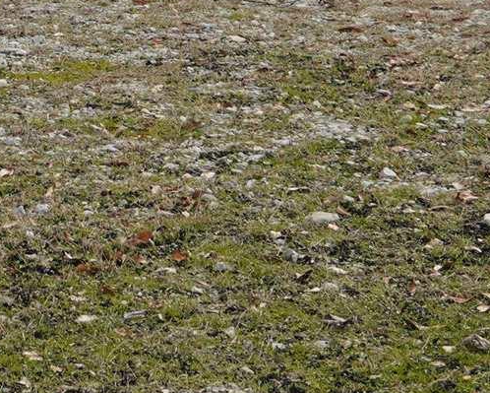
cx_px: -214
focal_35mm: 243
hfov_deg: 7.8
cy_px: -559
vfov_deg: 6.1
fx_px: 3526
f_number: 5.6
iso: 100
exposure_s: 1/250
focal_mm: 28
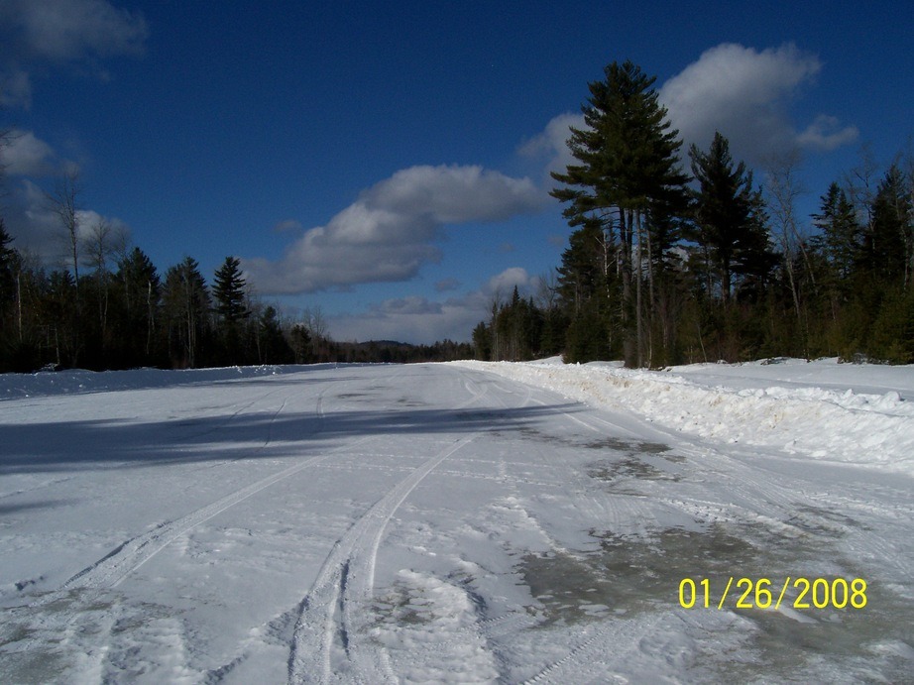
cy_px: 342
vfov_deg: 41.8
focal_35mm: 34
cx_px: 457
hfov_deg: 54.0
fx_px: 898
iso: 80
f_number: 5.1
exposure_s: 1/1401
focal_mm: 5.6
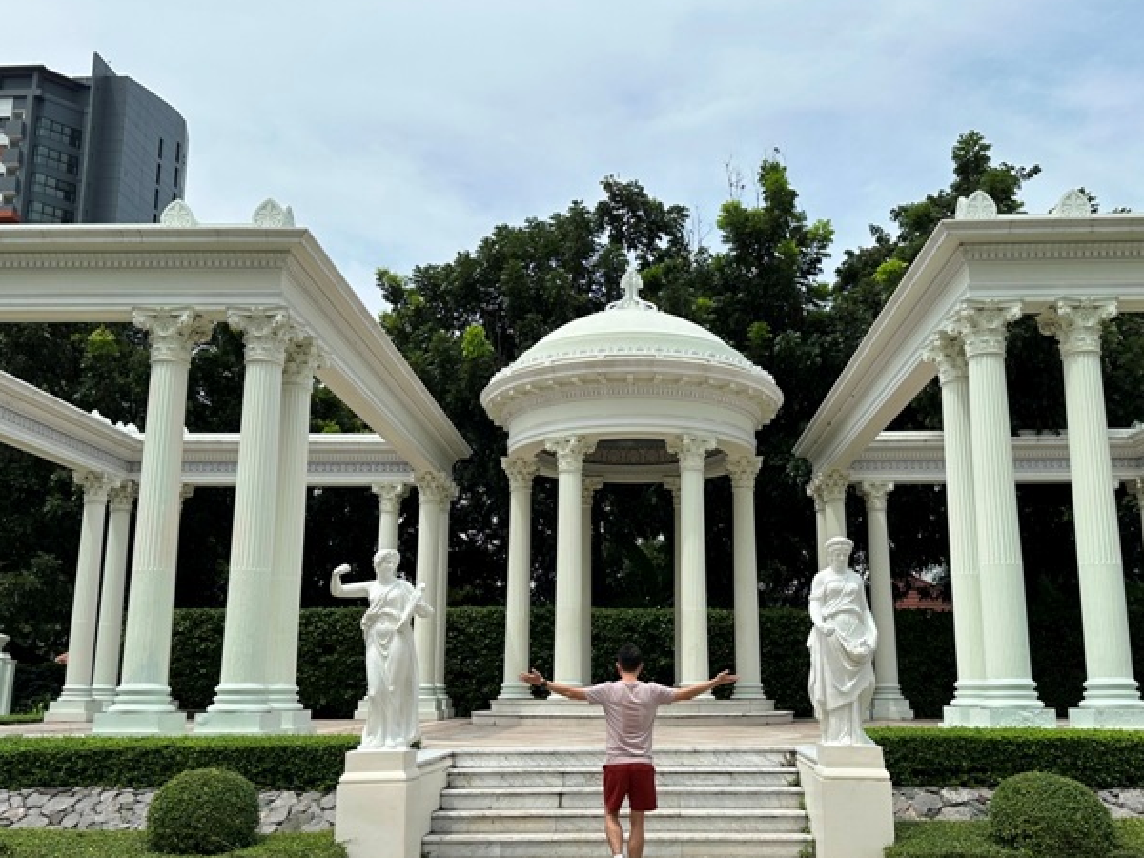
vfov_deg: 44.1
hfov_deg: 56.7
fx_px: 1058
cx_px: 637
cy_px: 482
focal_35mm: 32
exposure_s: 1/7042
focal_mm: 6.86
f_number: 1.78
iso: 80
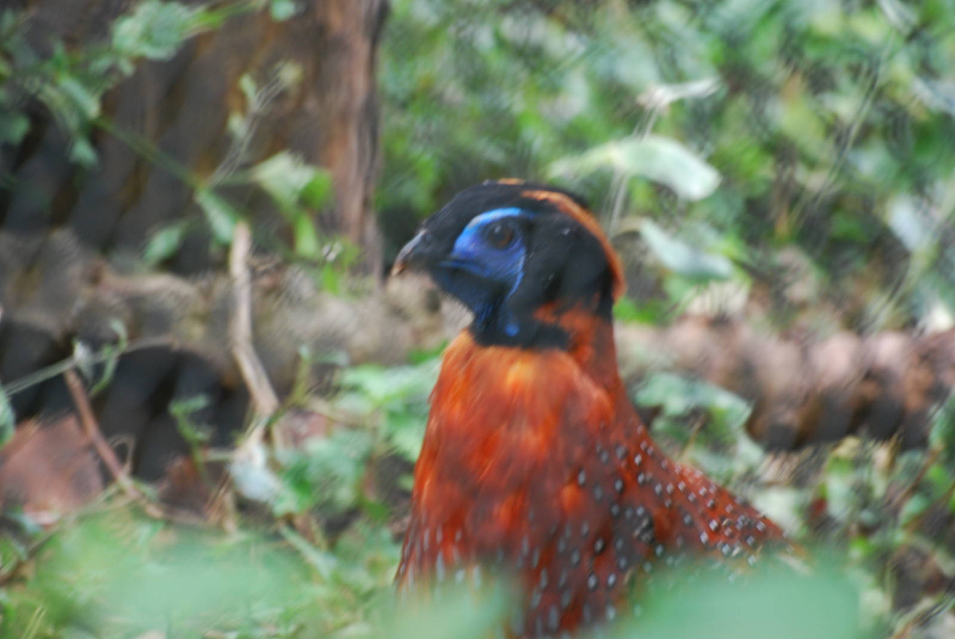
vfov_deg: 3.1
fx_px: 11952
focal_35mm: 450
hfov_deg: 4.6
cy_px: 320
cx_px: 478
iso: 400
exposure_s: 1/30
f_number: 5.6
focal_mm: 300
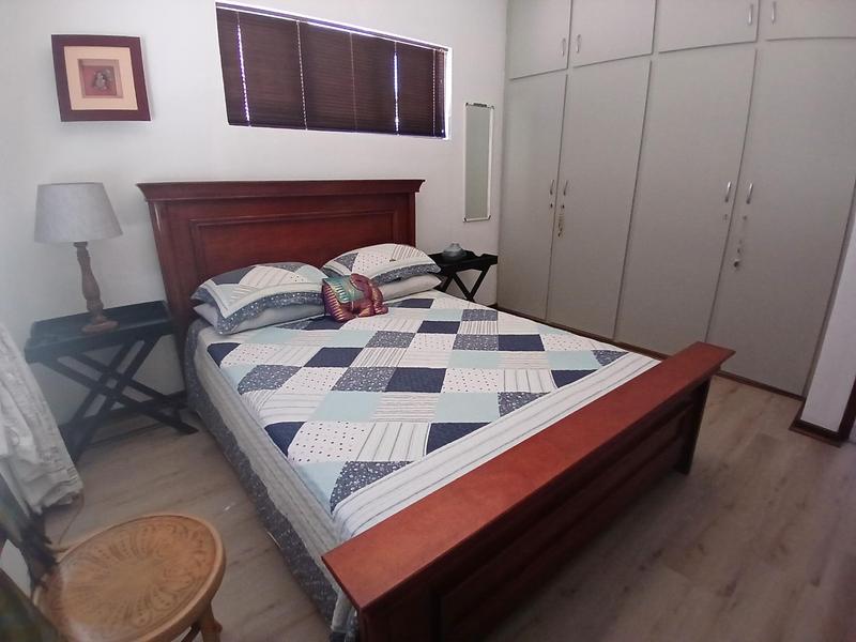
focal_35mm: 17
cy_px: 321
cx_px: 428
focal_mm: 1.4
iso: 320
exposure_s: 1/25
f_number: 2.2
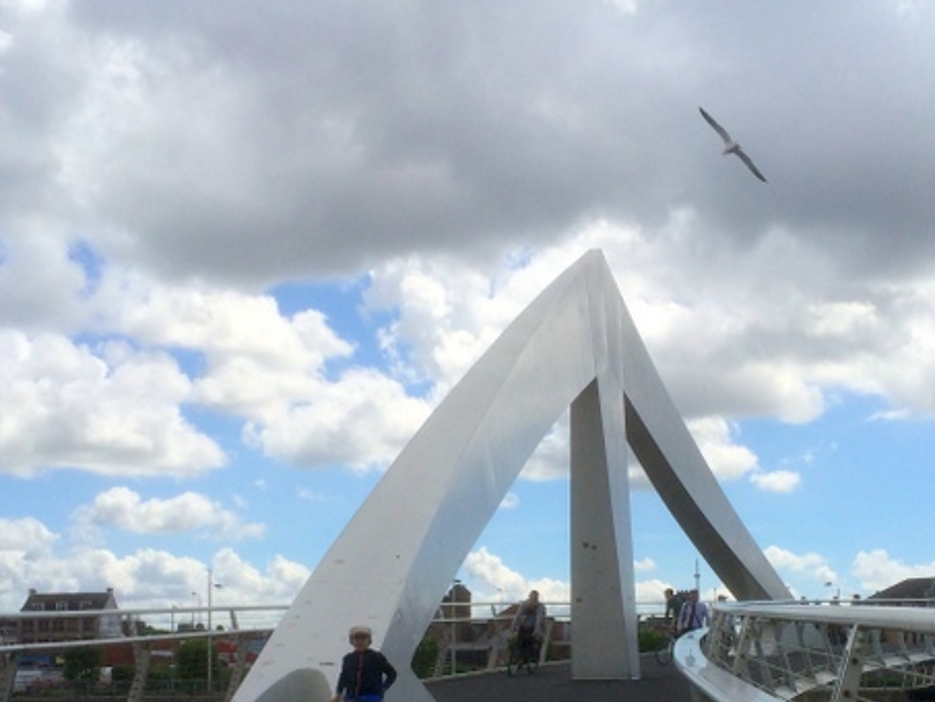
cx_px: 499
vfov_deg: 26.9
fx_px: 1432
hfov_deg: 36.1
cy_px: 586
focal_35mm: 53
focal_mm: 4.12
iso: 32
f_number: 2.2
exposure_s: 1/3731
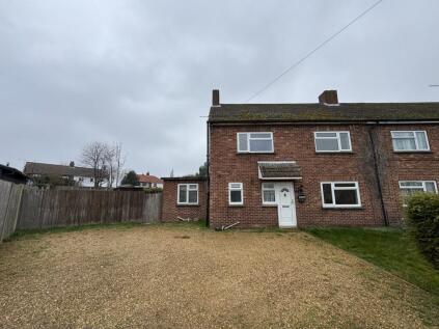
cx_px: 220
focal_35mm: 14
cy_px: 164
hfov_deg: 102.1
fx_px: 177
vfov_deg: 85.6
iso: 40
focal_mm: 2.22
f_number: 2.2
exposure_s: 1/327
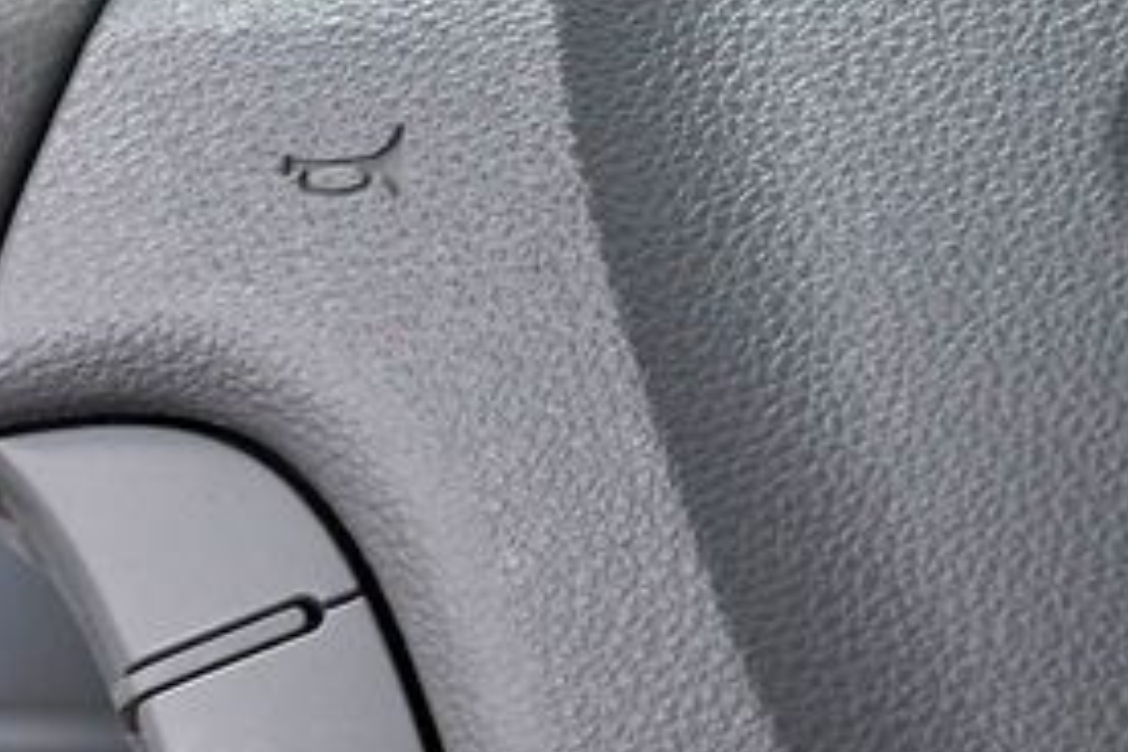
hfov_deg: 11.3
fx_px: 5671
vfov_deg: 7.6
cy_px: 476
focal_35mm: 181
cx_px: 82
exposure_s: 1/125
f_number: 5
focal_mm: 52
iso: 2500
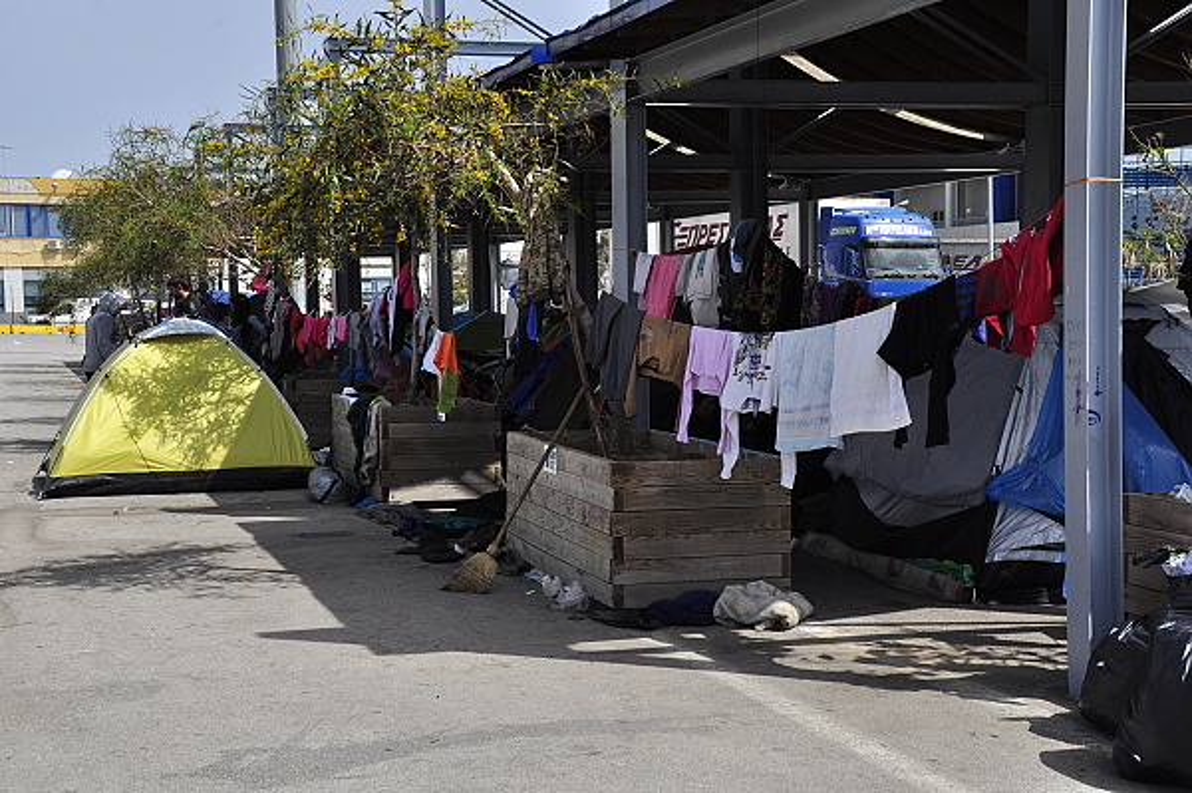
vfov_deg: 23.7
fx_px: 1886
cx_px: 596
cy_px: 396
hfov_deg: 35.1
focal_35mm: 57
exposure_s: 1/640
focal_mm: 38
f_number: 13
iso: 400
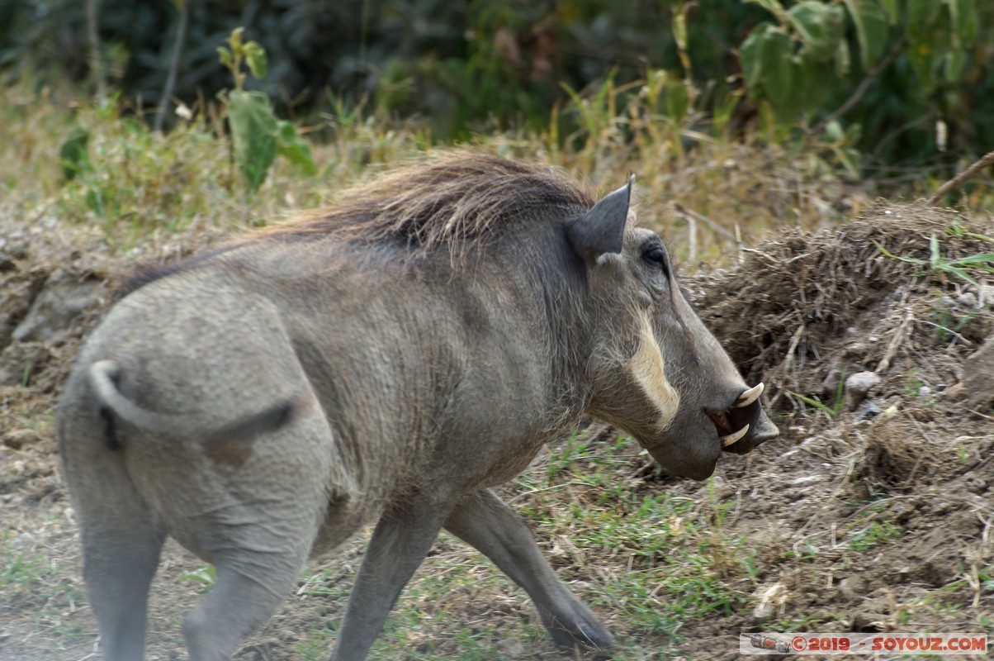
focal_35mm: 357
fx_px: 9846
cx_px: 497
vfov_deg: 3.8
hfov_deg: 5.8
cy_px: 330
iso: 100
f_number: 8
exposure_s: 1/100
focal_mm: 238
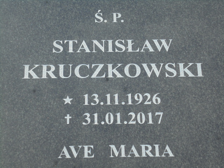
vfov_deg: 17.8
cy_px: 84
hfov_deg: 23.6
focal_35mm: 83
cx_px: 112
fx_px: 537
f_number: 6.7
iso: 100
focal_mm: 14.9
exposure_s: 1/250
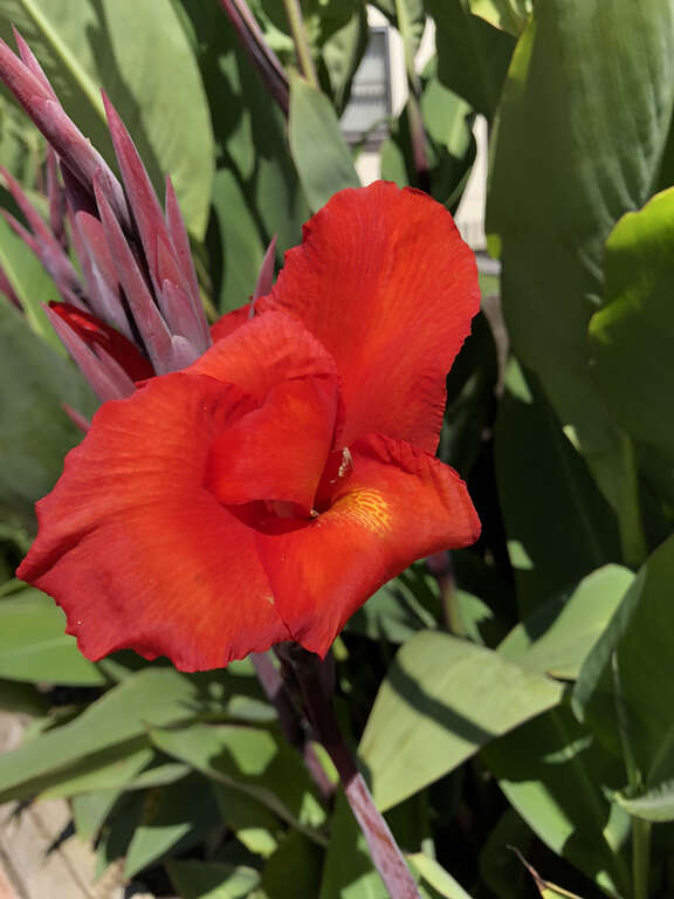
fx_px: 727
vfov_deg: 63.4
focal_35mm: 28
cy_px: 450
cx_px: 337
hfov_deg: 49.7
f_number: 1.8
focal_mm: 4
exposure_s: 1/1043
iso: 20
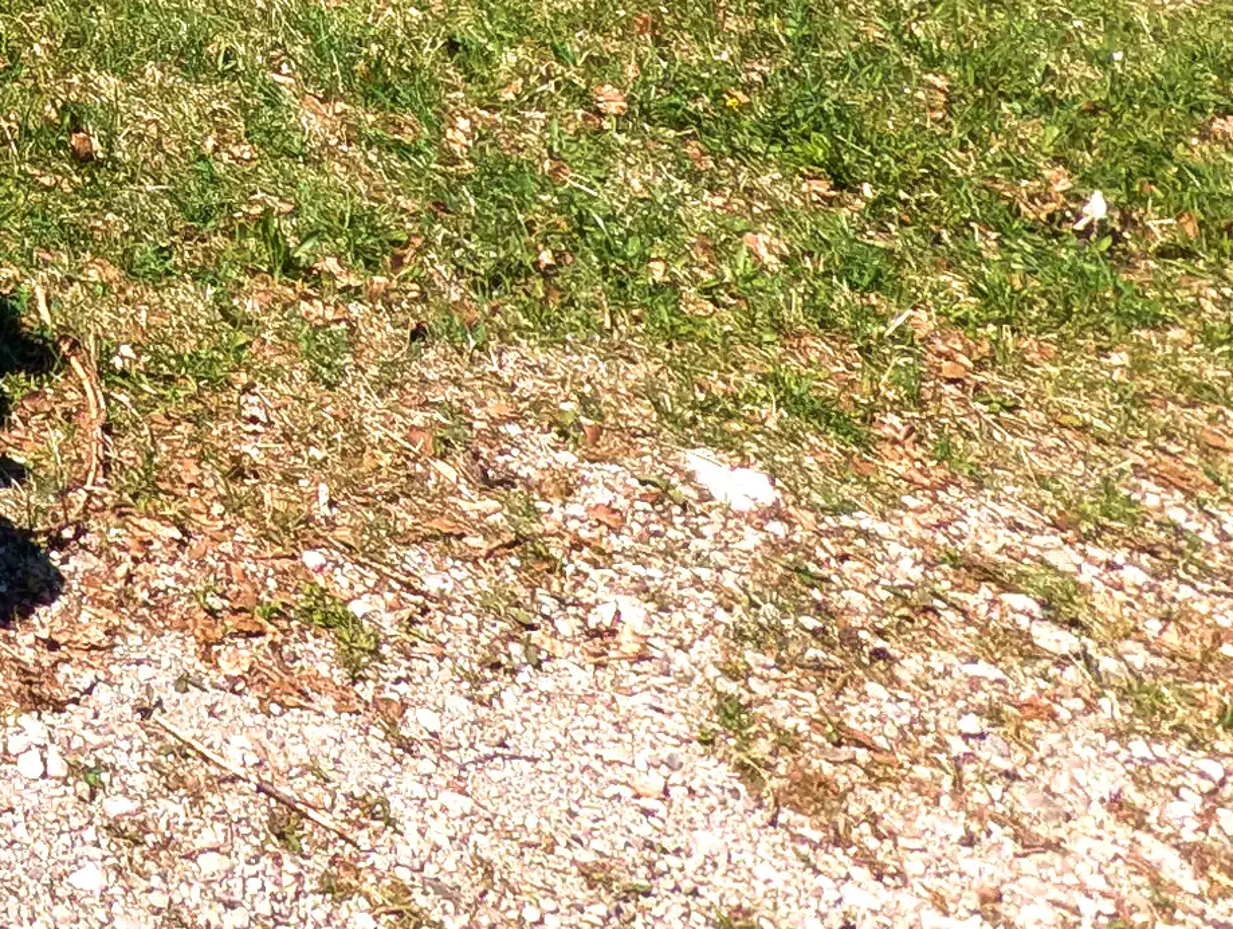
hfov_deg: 20.4
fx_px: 2533
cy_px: -913
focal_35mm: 71
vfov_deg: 16.2
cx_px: -926
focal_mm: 2.35
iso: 50
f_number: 2.2
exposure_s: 1/1161
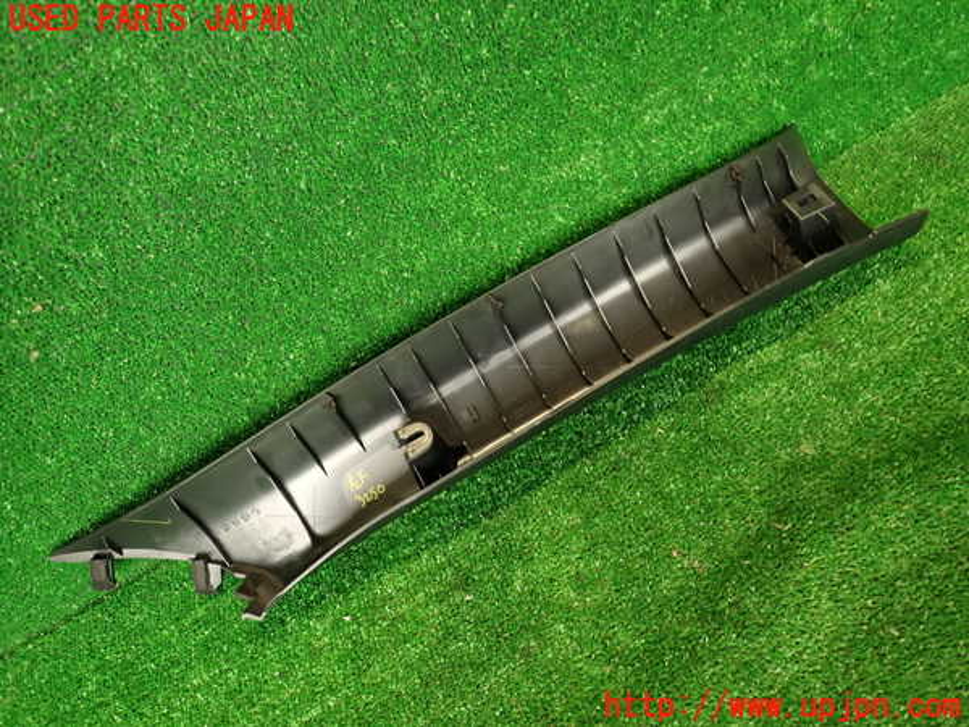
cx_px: 484
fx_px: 700
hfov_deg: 69.4
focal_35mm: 25
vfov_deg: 54.9
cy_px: 364
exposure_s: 1/30
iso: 250
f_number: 2
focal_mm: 4.5
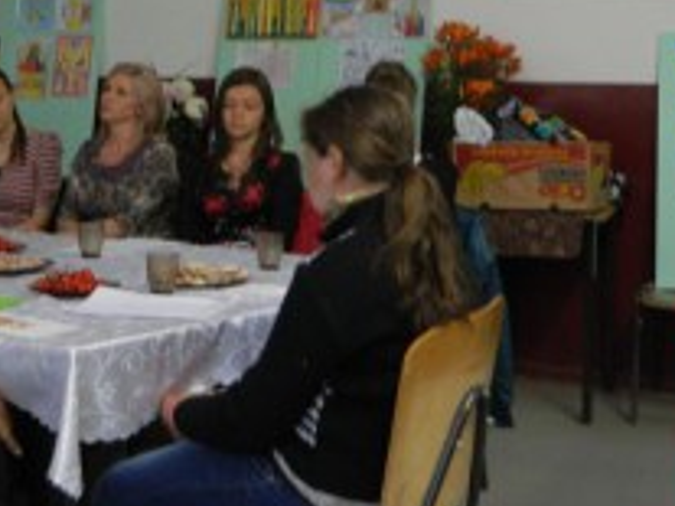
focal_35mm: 61
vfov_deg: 23.7
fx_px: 1189
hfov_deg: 31.7
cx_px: 355
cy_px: 118
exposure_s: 1/30
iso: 280
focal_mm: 5.1
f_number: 3.2
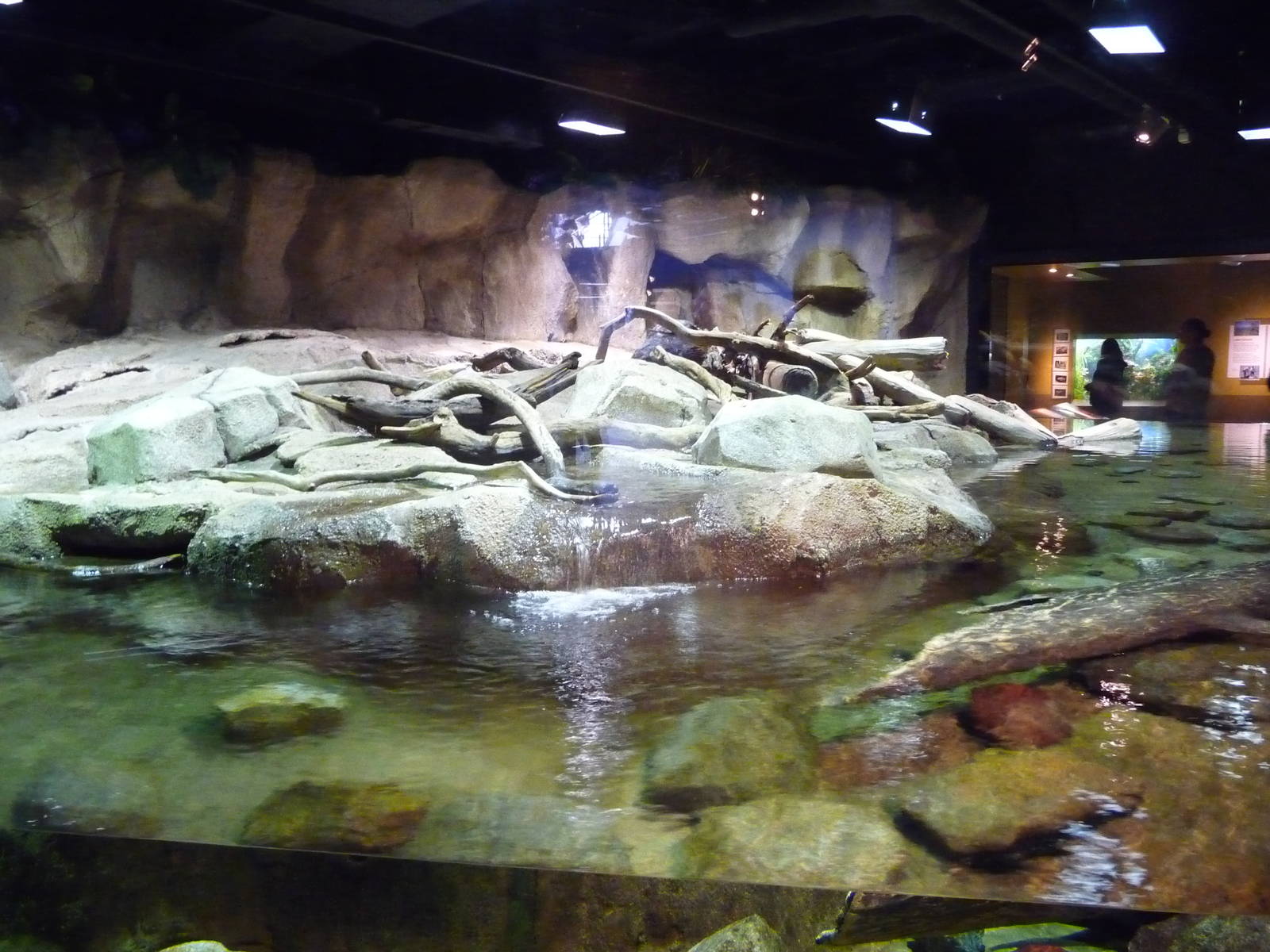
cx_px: 635
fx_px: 1027
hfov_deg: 63.4
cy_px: 476
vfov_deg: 49.7
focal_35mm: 28
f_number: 3.3
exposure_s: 1/15
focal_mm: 4.7
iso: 800
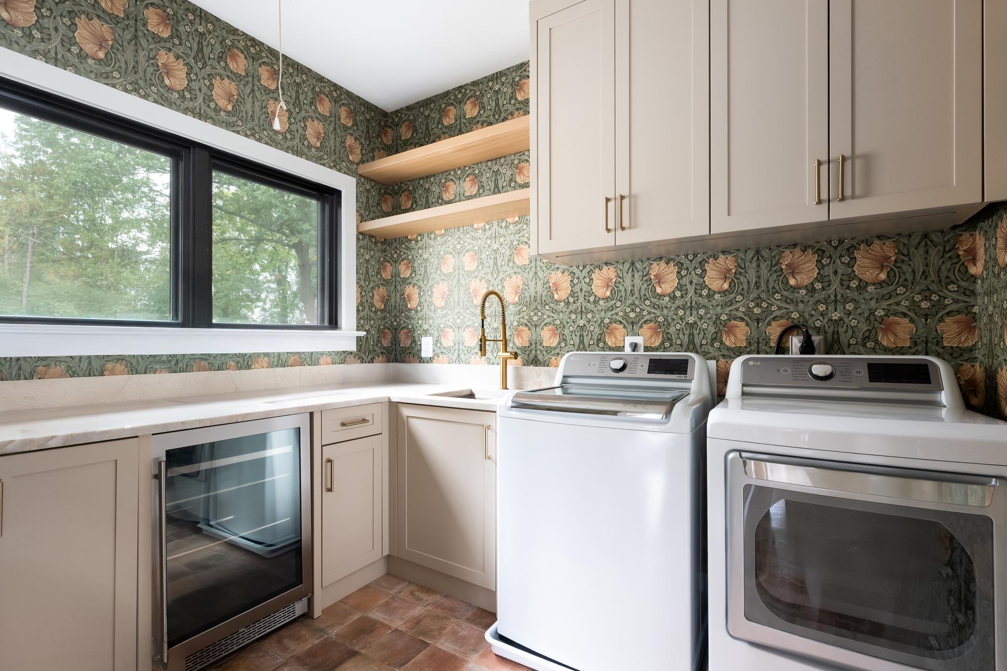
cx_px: 476
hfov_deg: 93.2
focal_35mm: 17
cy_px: 352
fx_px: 475
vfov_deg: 70.4
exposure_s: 1/40
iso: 800
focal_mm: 16
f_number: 13
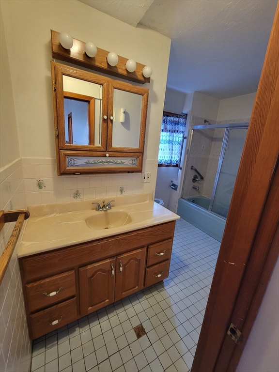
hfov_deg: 89.9
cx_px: 140
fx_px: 140
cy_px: 186
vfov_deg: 106.2
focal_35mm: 13
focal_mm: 2.2
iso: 400
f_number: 2.2
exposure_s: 1/30
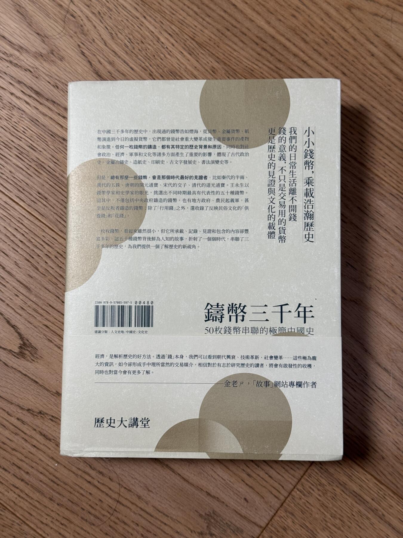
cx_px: 202
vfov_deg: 39.7
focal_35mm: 48
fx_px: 745
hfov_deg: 30.3
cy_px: 269
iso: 100
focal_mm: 6.76
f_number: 1.78
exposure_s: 1/91
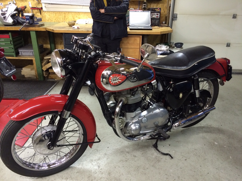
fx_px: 210
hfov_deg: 60.0
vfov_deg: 46.8
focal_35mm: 30
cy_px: 90
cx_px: 121
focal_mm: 4.12
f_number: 2.2
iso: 250
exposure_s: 1/30
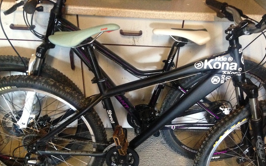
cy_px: 105
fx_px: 283
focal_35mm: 39
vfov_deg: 32.6
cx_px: 147
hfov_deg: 50.3
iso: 640
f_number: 2.4
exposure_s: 1/15
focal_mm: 4.12
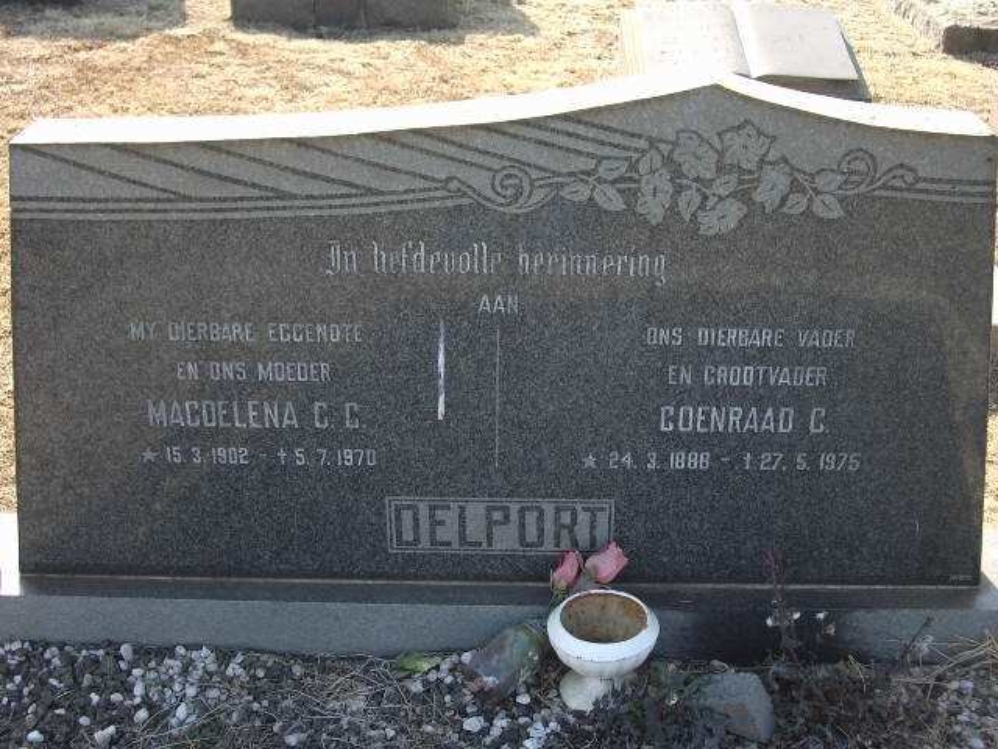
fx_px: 1413
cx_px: 499
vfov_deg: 29.7
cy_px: 374
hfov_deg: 38.9
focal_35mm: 49
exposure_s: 1/125
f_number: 3.1
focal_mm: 8.2
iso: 50
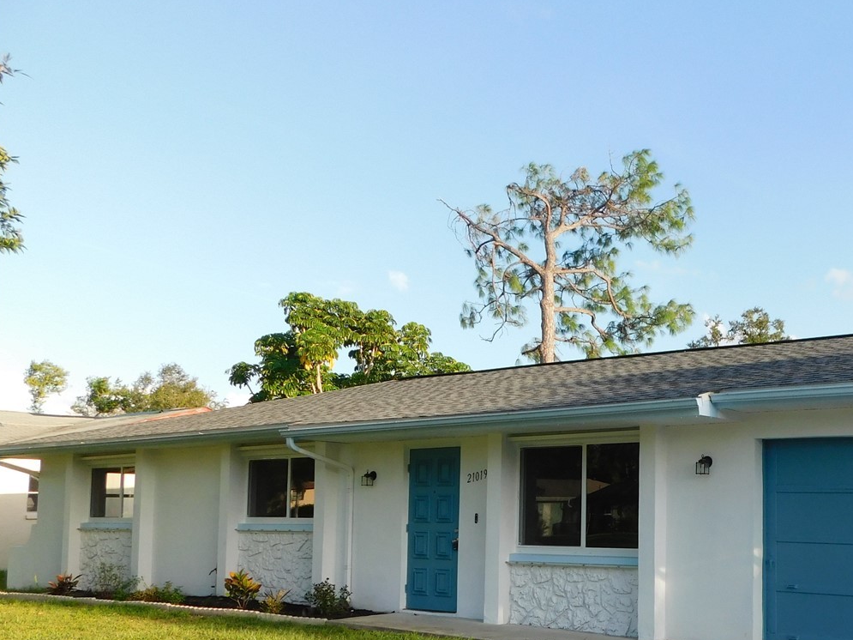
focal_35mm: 37
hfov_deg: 47.5
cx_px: 679
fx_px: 912
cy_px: 451
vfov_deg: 38.0
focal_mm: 4
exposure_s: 1/500
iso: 125
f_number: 3
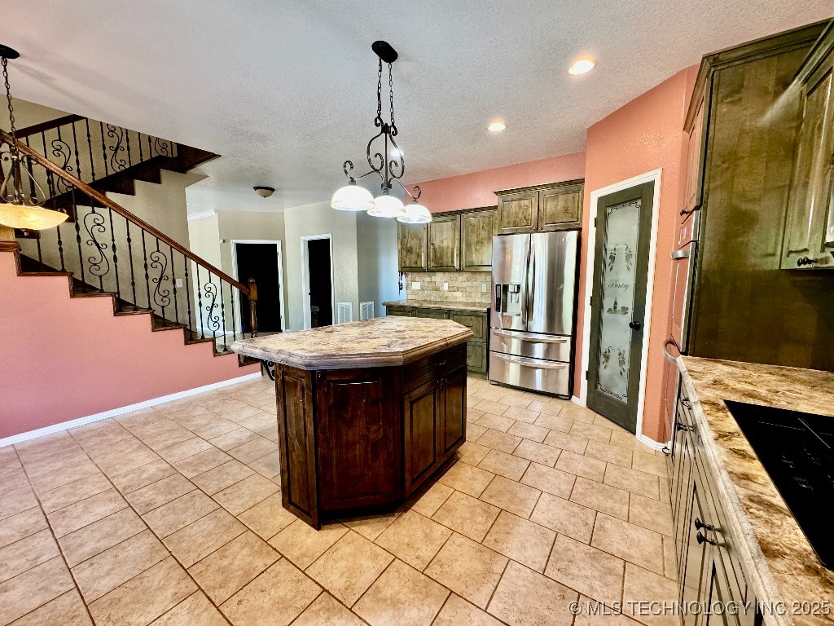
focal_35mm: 14
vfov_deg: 85.7
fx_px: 337
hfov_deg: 102.1
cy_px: 313
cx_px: 417
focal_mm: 2.22
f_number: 2.2
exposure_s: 1/60
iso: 250
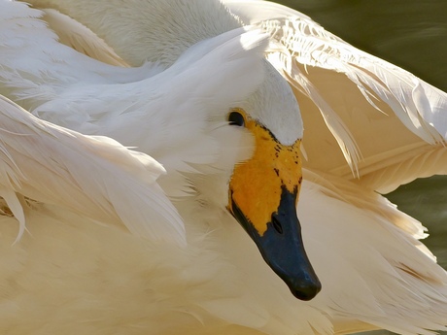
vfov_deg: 2.5
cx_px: 224
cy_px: 168
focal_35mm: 600
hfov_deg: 3.3
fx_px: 7748
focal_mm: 300
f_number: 4
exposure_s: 1/1600
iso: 400
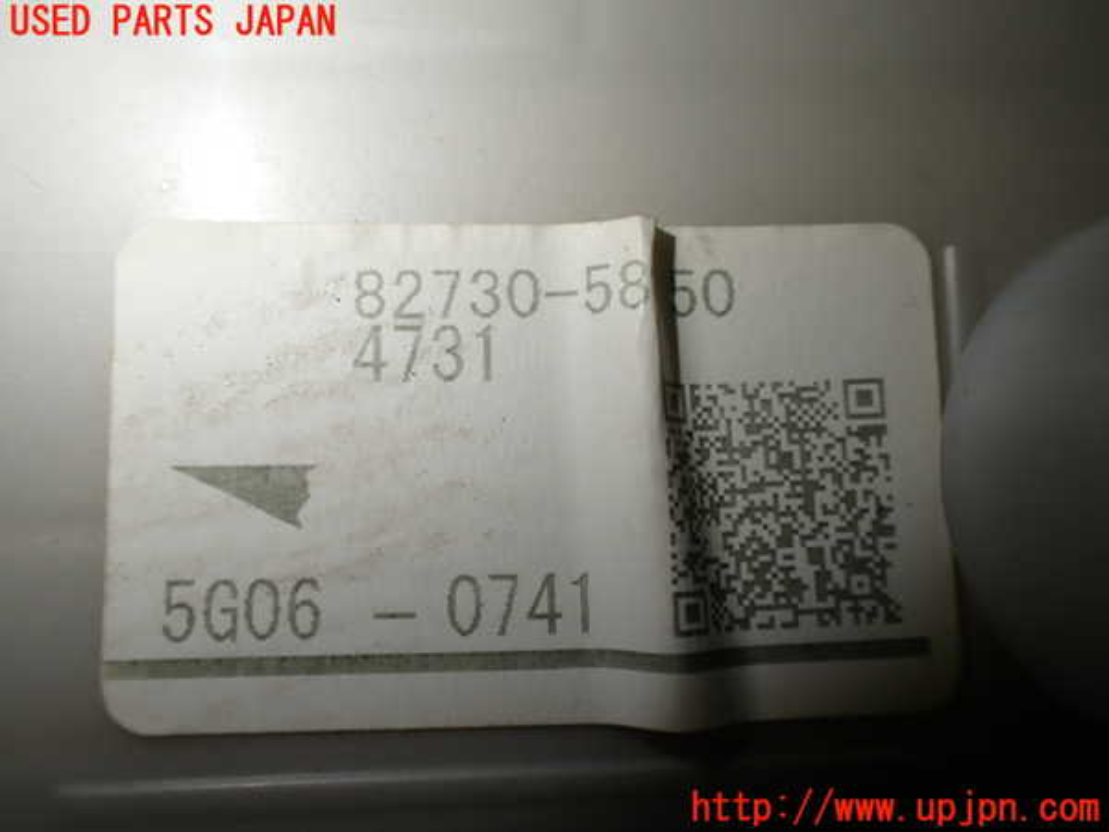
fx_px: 961
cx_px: 554
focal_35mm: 30
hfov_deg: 60.0
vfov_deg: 46.8
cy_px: 416
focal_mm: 5.4
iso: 100
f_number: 3.2
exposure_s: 1/160
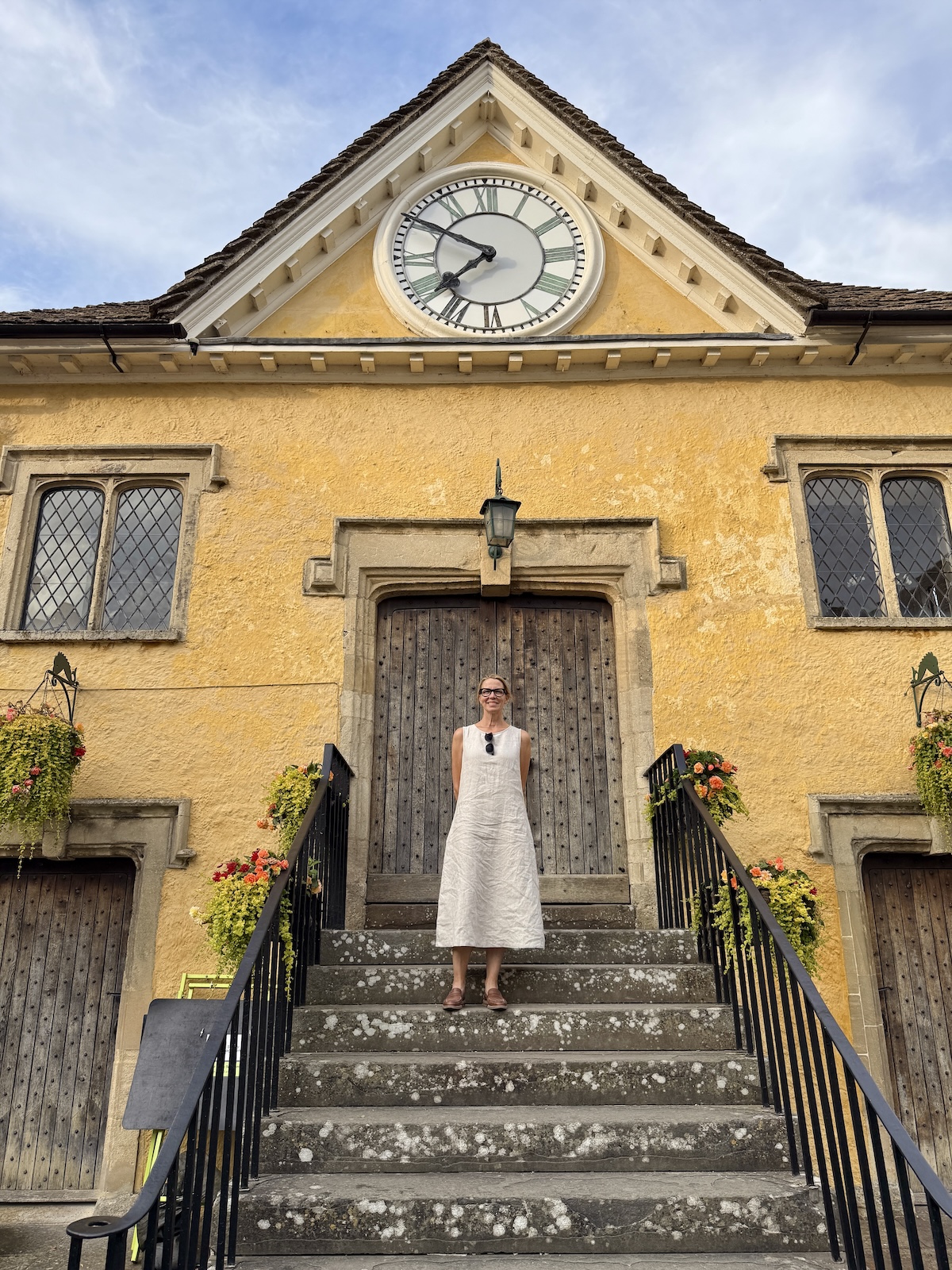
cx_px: 476
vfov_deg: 71.6
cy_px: 635
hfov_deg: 56.8
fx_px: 880
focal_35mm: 24
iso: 80
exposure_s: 1/822
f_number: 1.78
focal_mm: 6.76
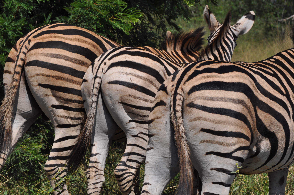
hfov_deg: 10.2
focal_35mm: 202
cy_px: 98
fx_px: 1652
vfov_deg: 6.8
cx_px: 147
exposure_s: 1/500
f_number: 11
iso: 200
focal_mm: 135
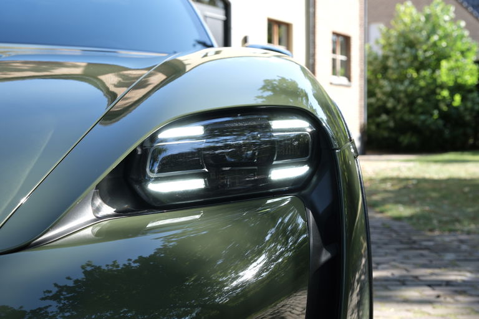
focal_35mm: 53
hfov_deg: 37.5
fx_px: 705
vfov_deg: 25.5
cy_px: 160
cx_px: 240
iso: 125
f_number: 5.6
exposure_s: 1/90
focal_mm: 35.3
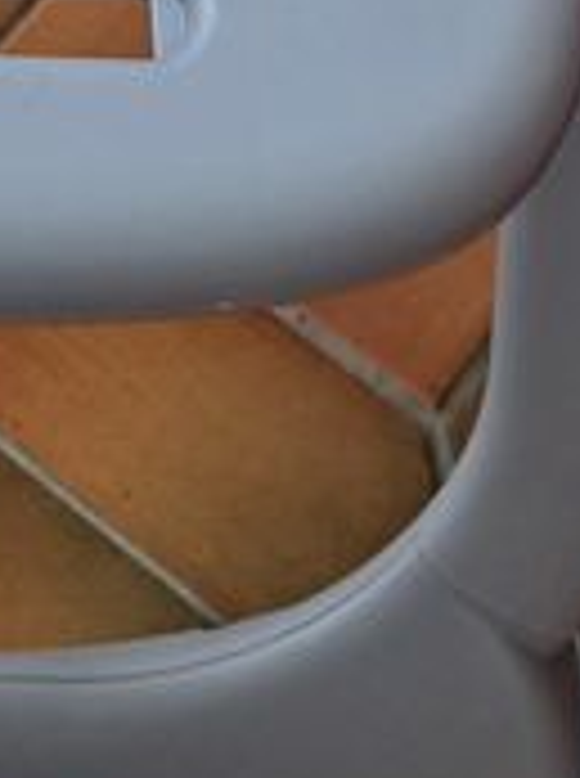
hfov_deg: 10.2
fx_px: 3117
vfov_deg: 12.3
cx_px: -342
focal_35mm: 139
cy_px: -868
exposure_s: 1/50
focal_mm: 5.23
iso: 200
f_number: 1.8
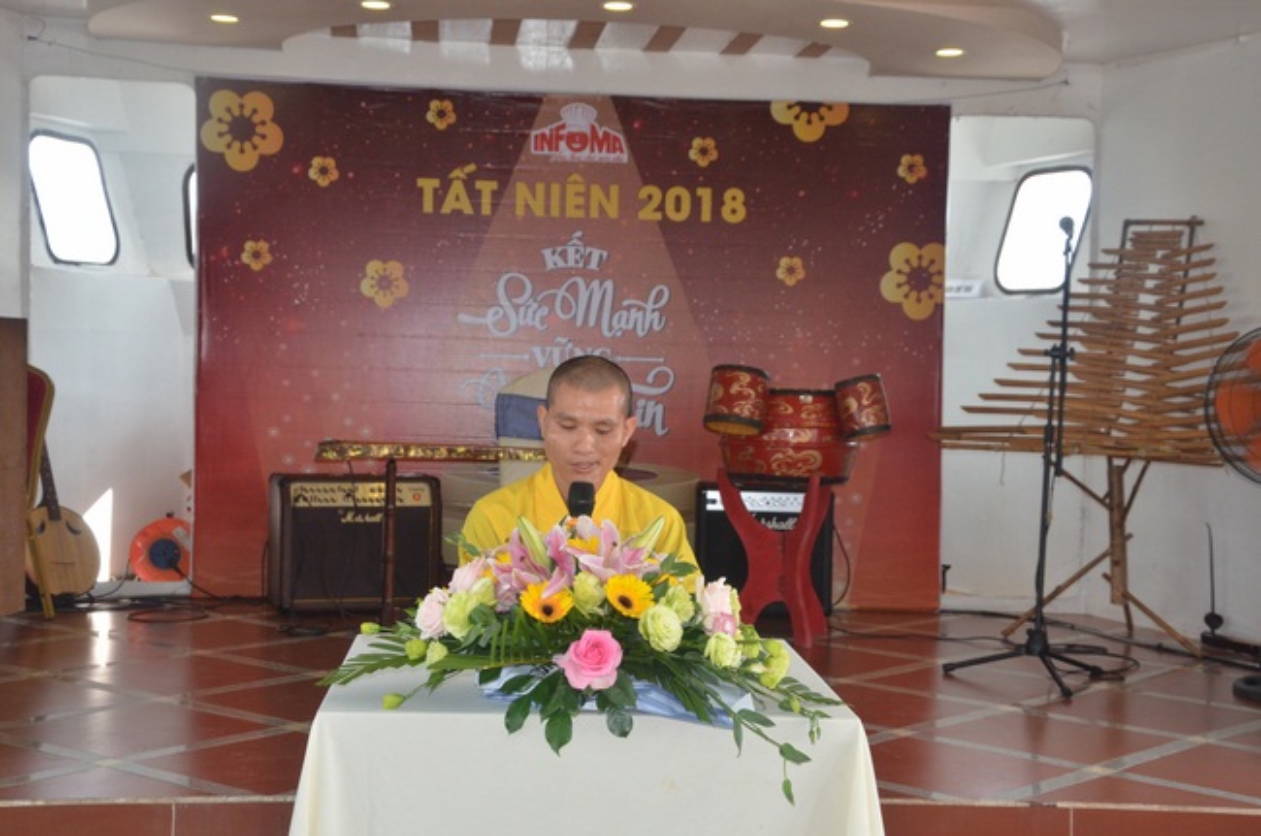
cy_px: 418
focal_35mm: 57
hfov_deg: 35.1
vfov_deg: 23.7
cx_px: 630
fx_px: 1993
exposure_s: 1/250
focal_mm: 38
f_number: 8
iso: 1000
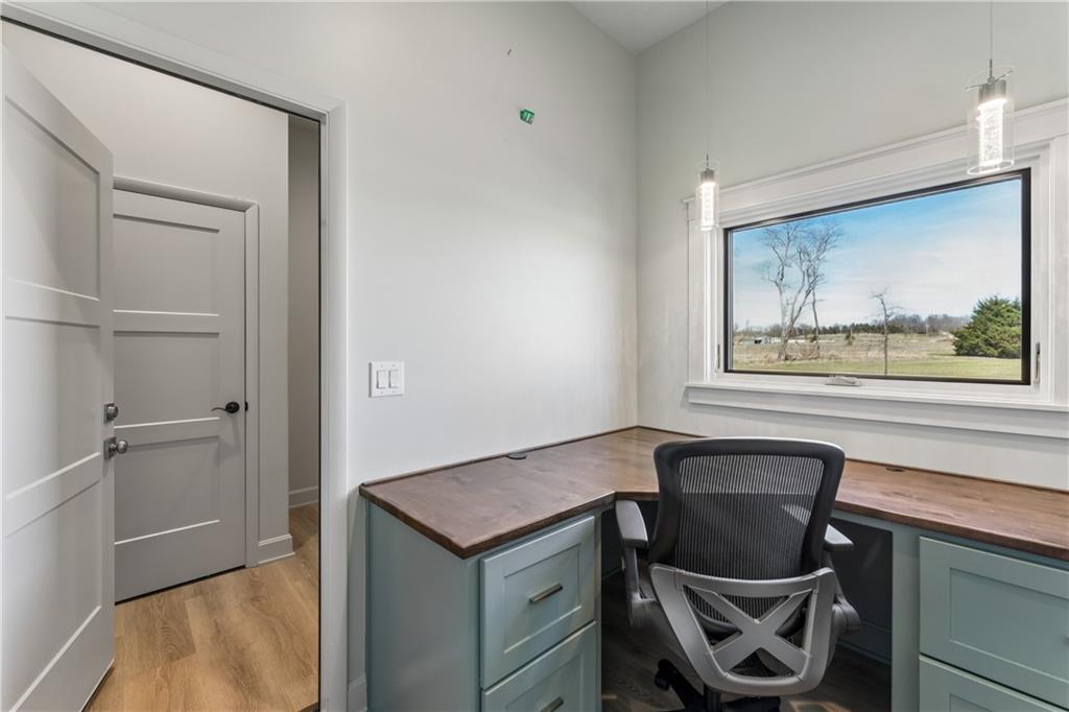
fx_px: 439
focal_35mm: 15
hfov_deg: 101.2
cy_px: 356
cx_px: 534
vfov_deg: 78.0
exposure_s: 1/10
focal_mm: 14.8
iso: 400
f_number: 13
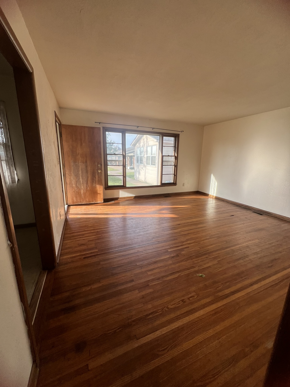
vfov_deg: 106.2
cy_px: 194
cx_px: 145
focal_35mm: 13
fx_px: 145
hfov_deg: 89.9
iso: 32
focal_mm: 1.57
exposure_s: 1/226
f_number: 1.8
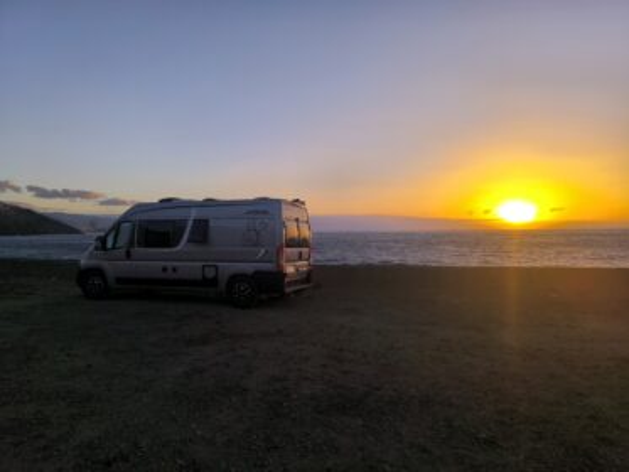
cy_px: 236
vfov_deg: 58.9
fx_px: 418
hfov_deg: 73.9
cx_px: 314
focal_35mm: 23
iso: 50
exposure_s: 1/606
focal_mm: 6.14
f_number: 1.65
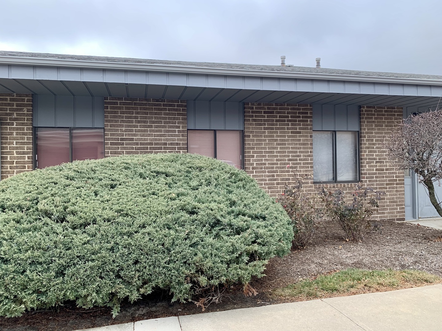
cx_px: 221
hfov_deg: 67.3
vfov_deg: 53.1
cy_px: 166
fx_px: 332
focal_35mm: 26
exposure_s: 1/122
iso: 25
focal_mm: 4.25
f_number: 1.8
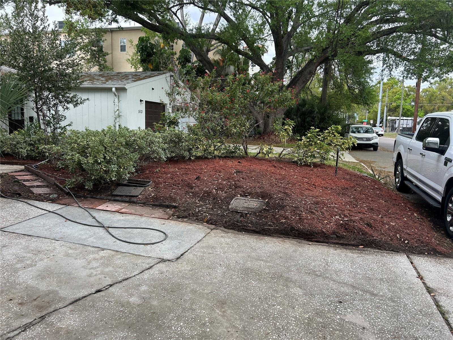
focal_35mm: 26
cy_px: 170
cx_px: 226
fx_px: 340
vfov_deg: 53.1
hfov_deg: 67.3
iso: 50
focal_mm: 5.7
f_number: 1.5
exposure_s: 1/894
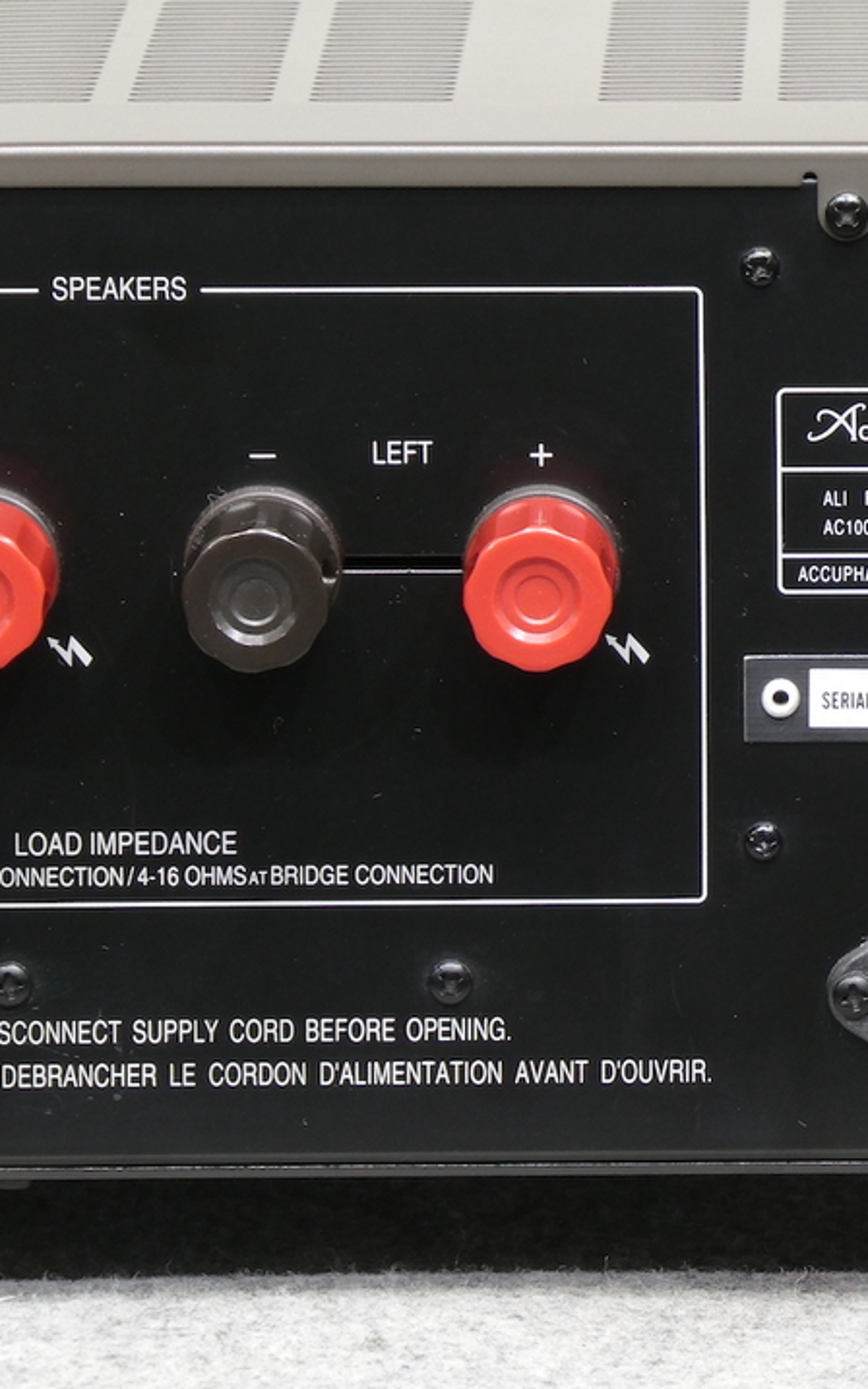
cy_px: 694
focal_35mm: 457
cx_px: 920
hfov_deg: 2.9
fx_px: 17301
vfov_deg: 4.6
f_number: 5.9
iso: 200
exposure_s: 1/2.5
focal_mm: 57.7
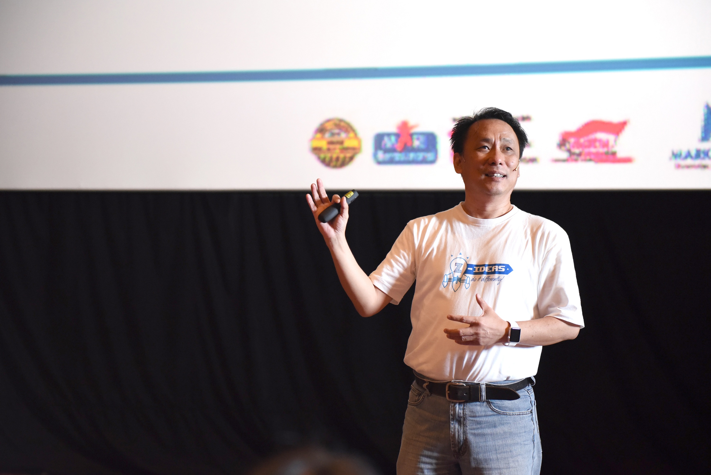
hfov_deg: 28.8
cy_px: 238
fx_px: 1383
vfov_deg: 19.5
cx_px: 356
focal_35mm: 70
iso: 5000
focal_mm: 70
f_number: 2.8
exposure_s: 1/160
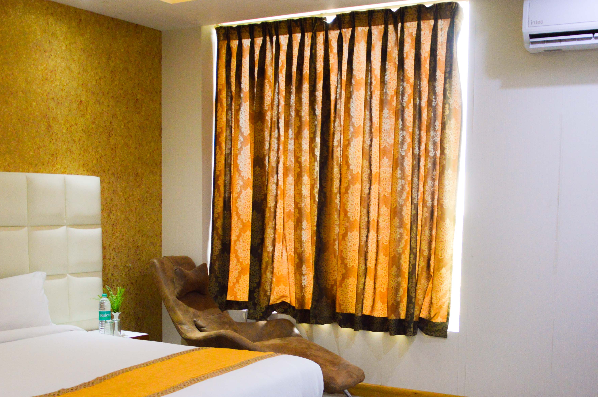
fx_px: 763
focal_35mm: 46
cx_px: 305
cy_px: 294
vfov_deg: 28.8
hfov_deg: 42.8
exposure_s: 1/60
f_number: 4
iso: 400
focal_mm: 18
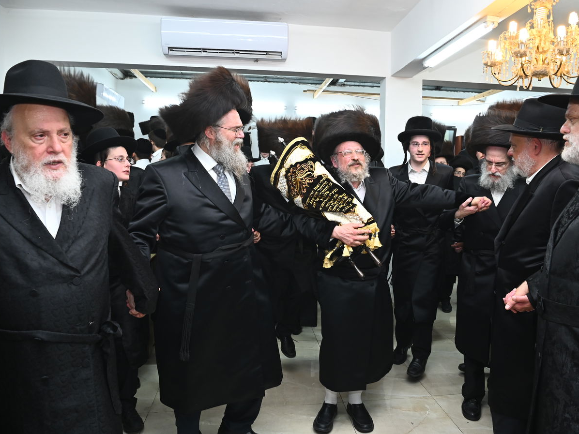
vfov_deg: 51.3
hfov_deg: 65.0
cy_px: 209
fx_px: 452
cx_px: 332
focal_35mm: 27
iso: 1600
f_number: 7.1
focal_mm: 24
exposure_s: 1/160
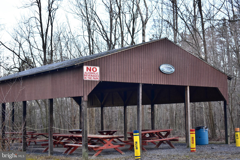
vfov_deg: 23.8
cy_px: 80
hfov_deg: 35.1
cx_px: 120
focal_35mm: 57
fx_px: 380
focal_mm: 38
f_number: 4.8
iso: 200
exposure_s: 1/60
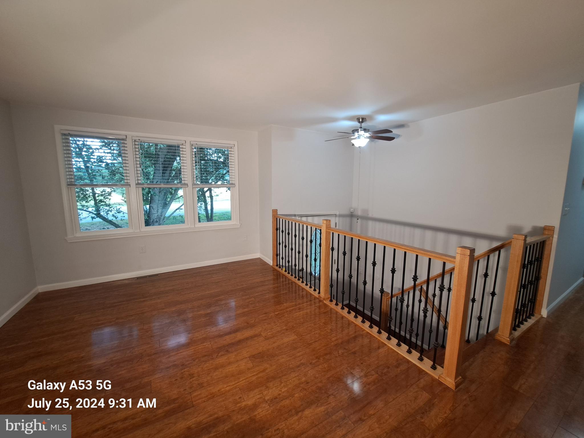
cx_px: 292
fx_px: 219
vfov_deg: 89.9
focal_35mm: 13
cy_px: 219
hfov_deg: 106.2
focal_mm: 1.74
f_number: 2.2
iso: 80
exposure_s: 1/40
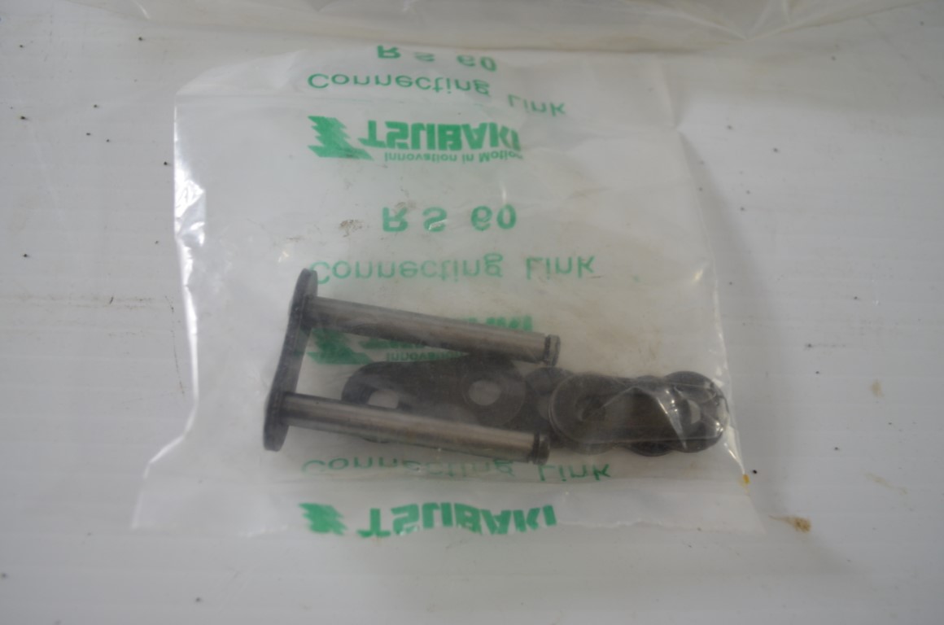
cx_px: 472
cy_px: 312
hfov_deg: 62.0
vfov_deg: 43.4
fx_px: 785
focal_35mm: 30
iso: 400
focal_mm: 20
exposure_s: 1/80
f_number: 4.5
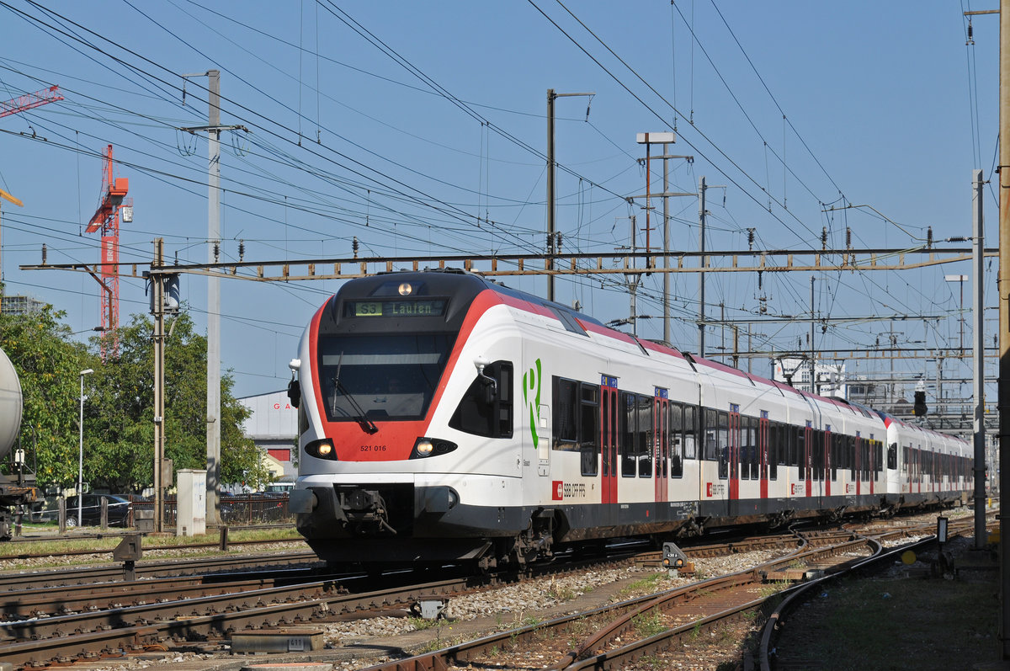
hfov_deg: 19.5
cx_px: 505
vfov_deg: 13.0
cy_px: 336
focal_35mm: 105
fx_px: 2942
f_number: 8
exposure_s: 1/1000
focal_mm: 70
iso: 200
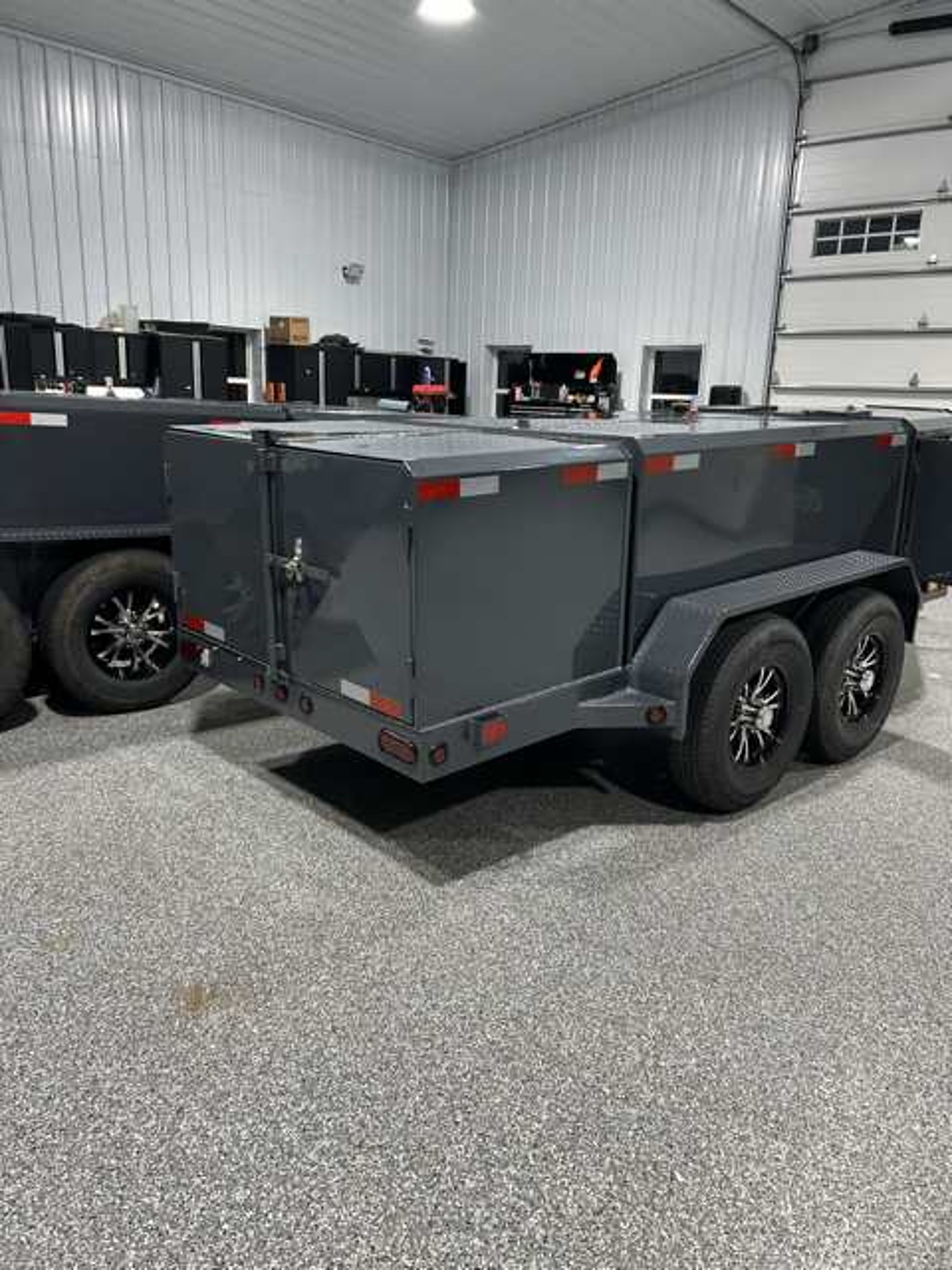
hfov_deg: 53.1
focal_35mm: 26
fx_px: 953
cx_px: 476
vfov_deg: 67.3
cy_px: 635
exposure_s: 1/60
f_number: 1.5
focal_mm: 5.7
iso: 80
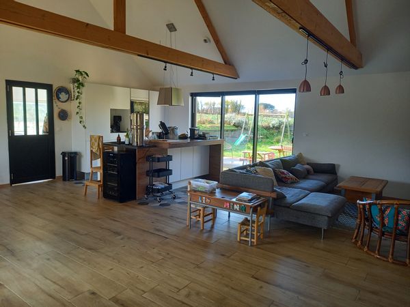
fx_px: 296
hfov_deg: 69.4
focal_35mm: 25
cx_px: 205
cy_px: 154
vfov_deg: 54.9
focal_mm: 4.65
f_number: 1.8
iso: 100
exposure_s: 1/50
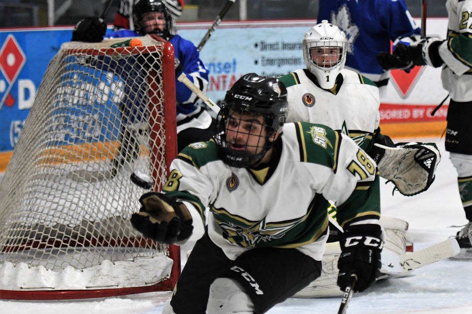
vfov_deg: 10.6
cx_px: 236
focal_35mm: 129
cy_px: 157
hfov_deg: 15.9
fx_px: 1691
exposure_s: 1/800
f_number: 2.8
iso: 2500
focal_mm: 86
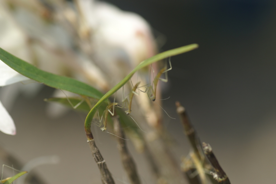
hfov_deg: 15.2
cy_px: 92
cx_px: 138
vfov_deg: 10.2
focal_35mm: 135
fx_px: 1035
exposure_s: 1/500
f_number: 4
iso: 100
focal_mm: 90
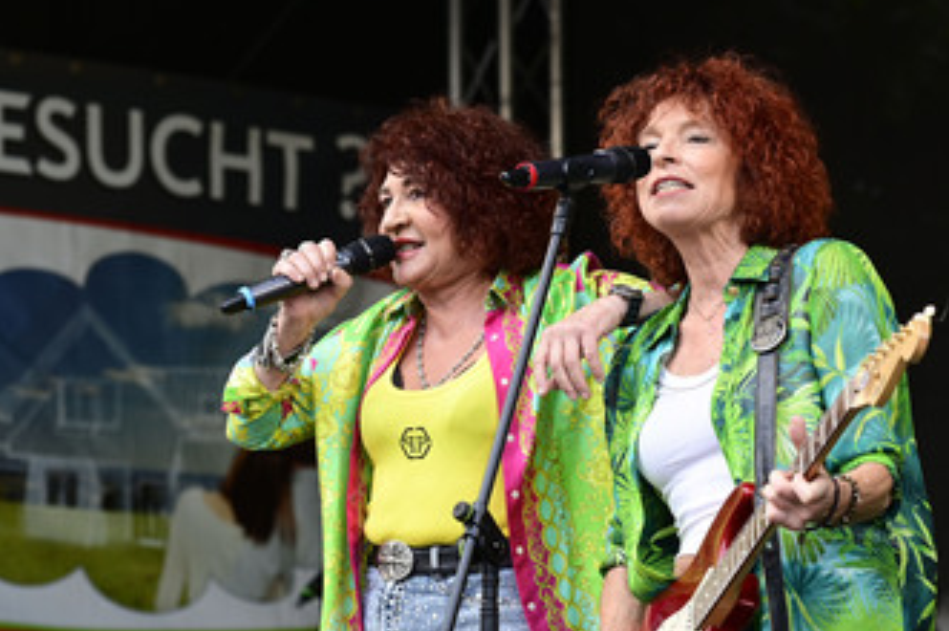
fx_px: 3766
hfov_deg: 14.4
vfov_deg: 9.6
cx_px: 529
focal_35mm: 143
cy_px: 407
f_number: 4
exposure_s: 1/250
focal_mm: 105
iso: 320
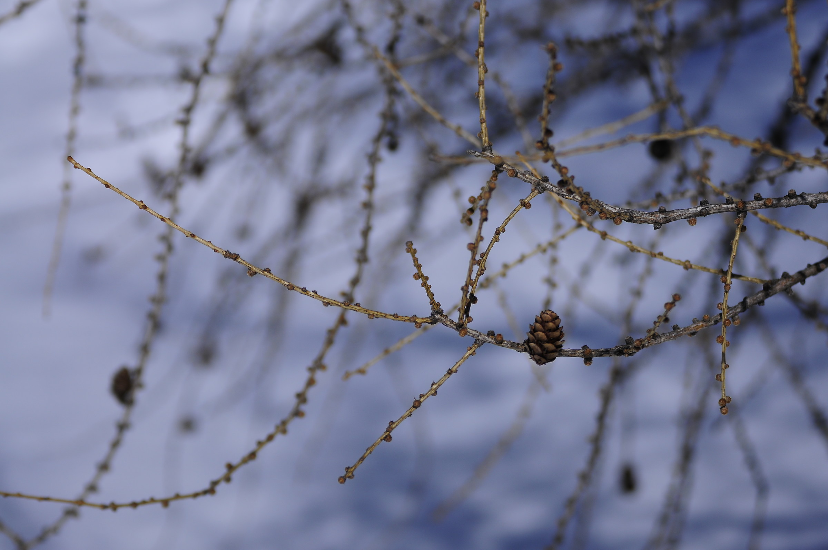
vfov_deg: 13.0
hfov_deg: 19.5
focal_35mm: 105
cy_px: 275
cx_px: 414
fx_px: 2412
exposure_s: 1/5000
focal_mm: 70
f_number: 4
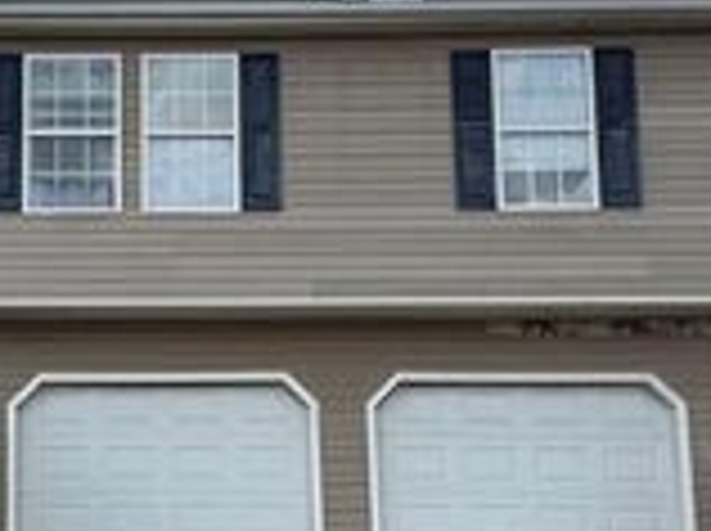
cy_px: 281
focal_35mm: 76
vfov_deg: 19.3
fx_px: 1559
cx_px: 135
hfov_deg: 25.2
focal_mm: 6.76
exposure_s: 1/4975
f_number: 1.78
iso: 80
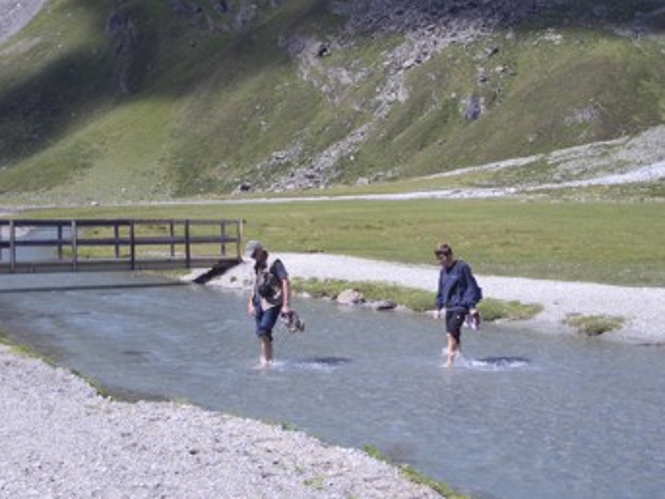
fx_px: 960
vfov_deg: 29.1
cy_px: 252
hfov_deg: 38.2
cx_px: 330
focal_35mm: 50
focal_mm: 8.2
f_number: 5
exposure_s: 1/320
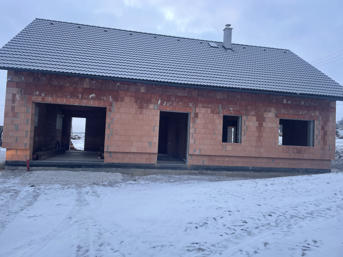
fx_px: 258
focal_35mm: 26
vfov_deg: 53.1
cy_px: 128
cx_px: 172
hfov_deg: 67.3
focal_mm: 4.2
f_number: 1.6
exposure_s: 1/121
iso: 50
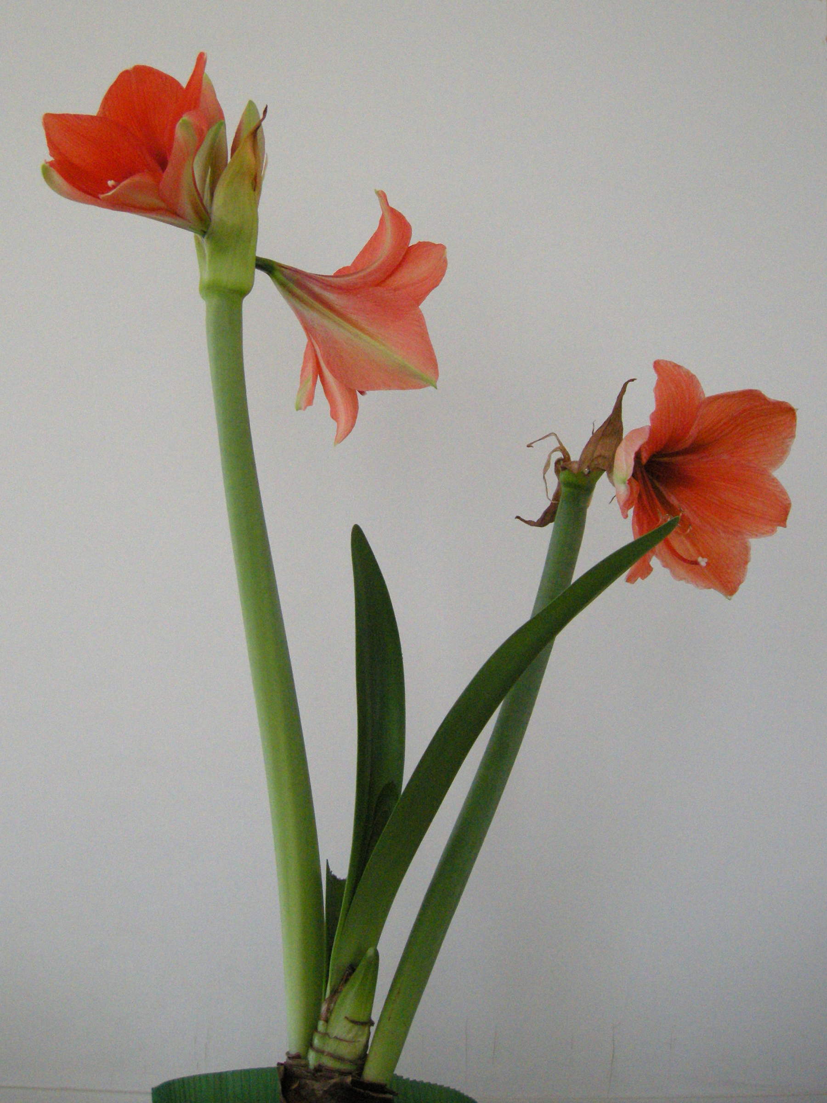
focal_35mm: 35
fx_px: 1115
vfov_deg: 52.6
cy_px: 552
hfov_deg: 40.7
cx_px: 414
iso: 321
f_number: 2.7
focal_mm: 7.5
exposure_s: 1/63
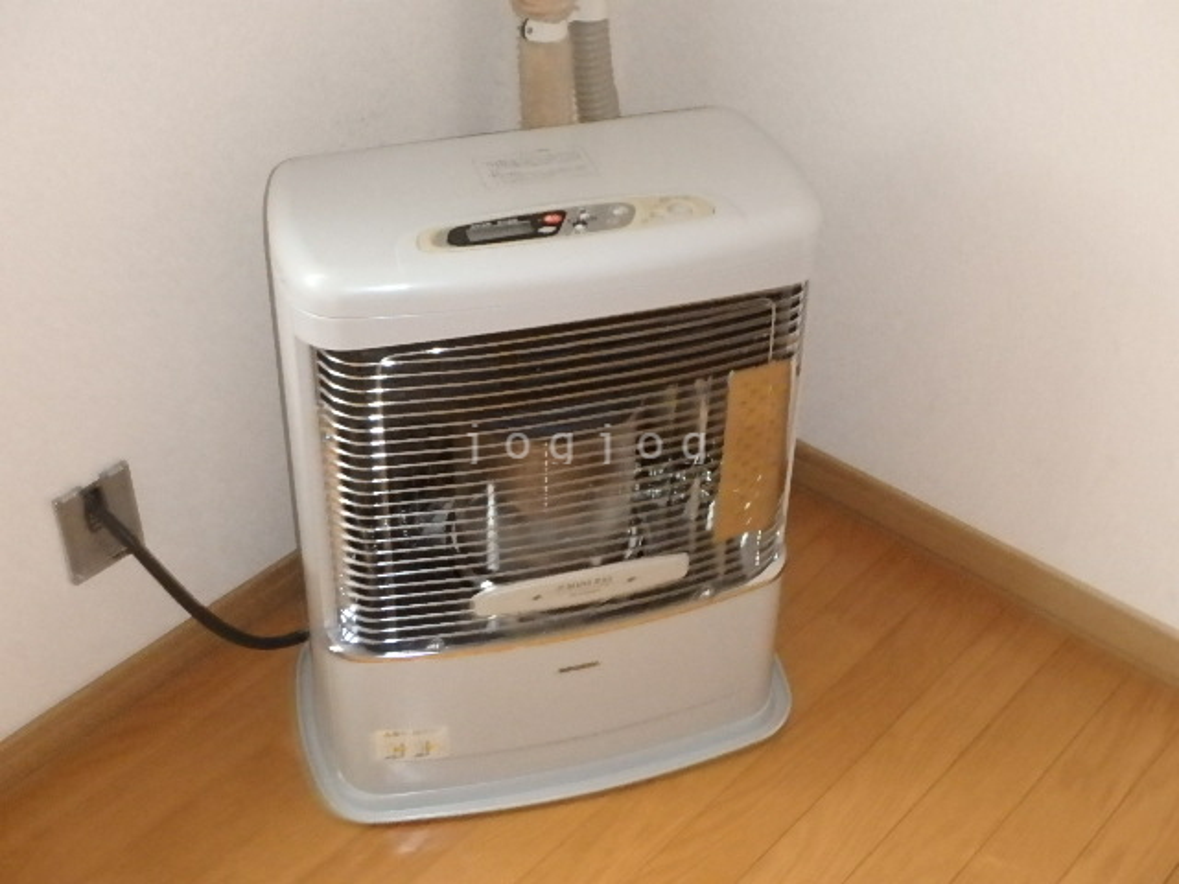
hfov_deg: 42.1
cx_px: 590
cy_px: 442
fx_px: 1533
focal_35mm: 45
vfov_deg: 32.2
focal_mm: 8.1
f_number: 5.2
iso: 1600
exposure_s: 1/10
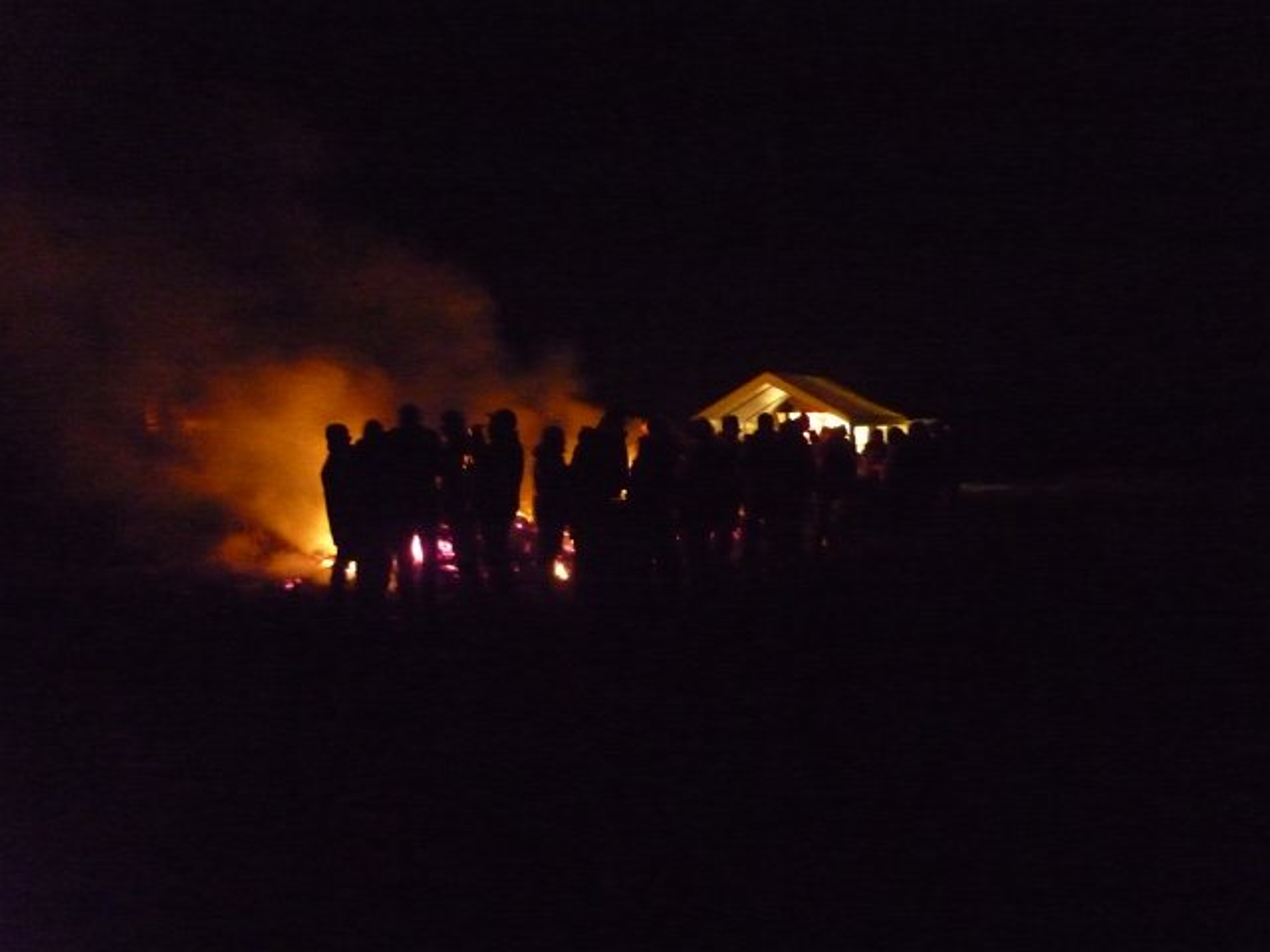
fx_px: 1211
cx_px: 635
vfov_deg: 42.9
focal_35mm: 33
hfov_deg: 55.4
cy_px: 476
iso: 1600
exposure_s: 1/4
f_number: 2.8
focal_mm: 5.5
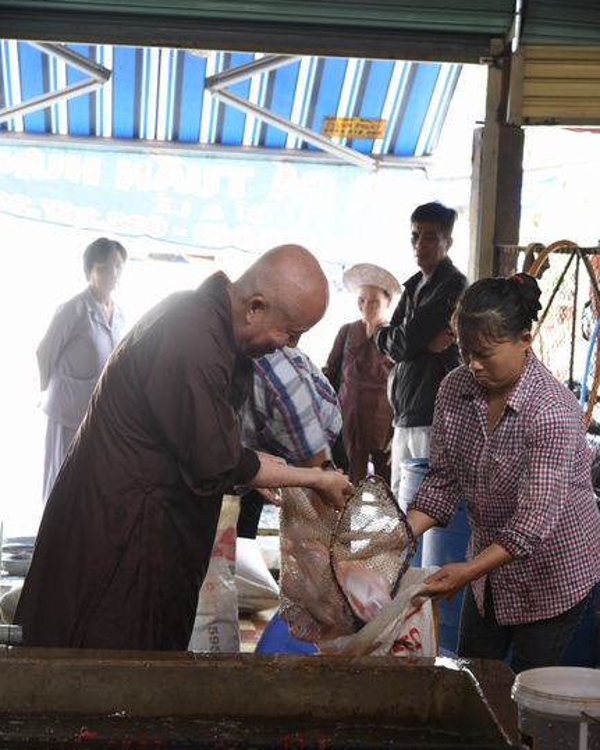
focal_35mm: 85
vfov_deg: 22.5
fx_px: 1887
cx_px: 301
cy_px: 444
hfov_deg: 18.1
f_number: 5.6
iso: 720
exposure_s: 1/50
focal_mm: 75
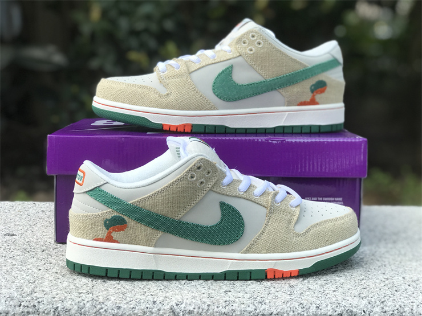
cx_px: 211
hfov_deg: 33.8
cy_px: 158
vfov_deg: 25.7
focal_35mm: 57
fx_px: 695
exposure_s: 1/100
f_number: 2.8
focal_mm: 6.6
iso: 20
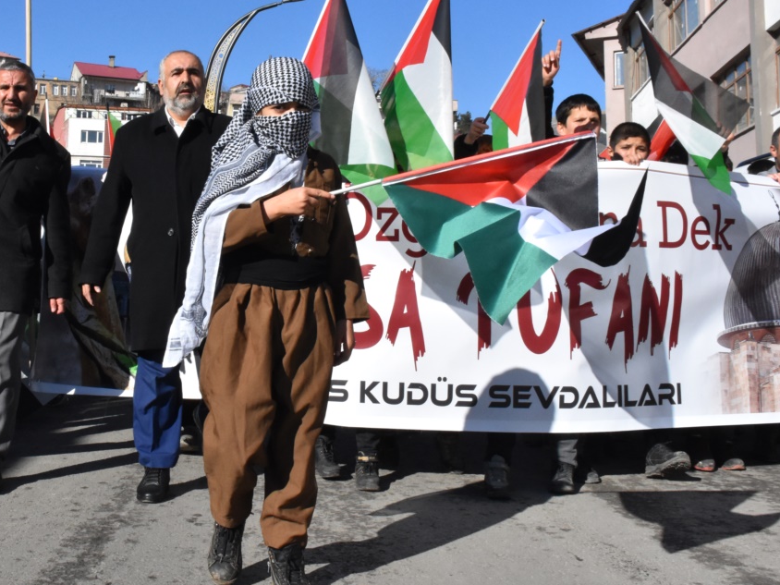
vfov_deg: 34.3
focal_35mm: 42
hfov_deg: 43.5
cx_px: 203
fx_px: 946
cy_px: 243
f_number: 18
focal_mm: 18
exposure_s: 1/1250
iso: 2000
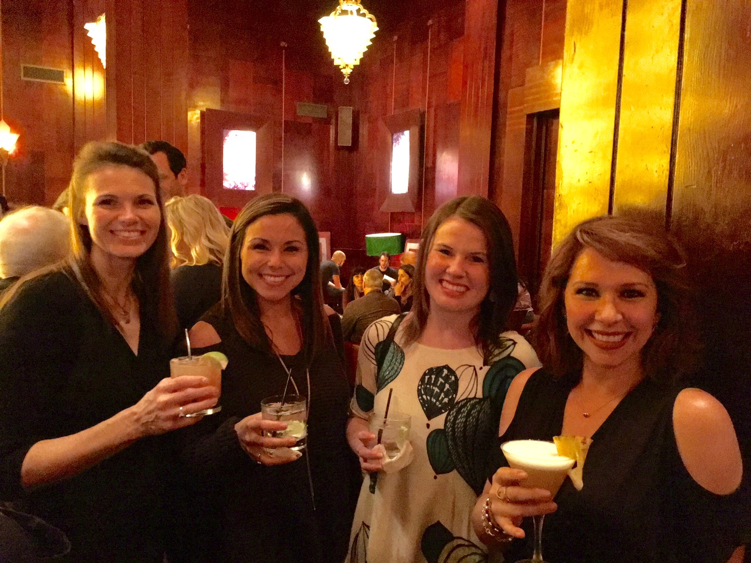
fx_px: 629
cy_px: 282
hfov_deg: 61.7
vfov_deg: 48.2
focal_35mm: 29
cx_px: 376
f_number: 2.2
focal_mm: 4.15
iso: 1250
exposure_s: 1/4
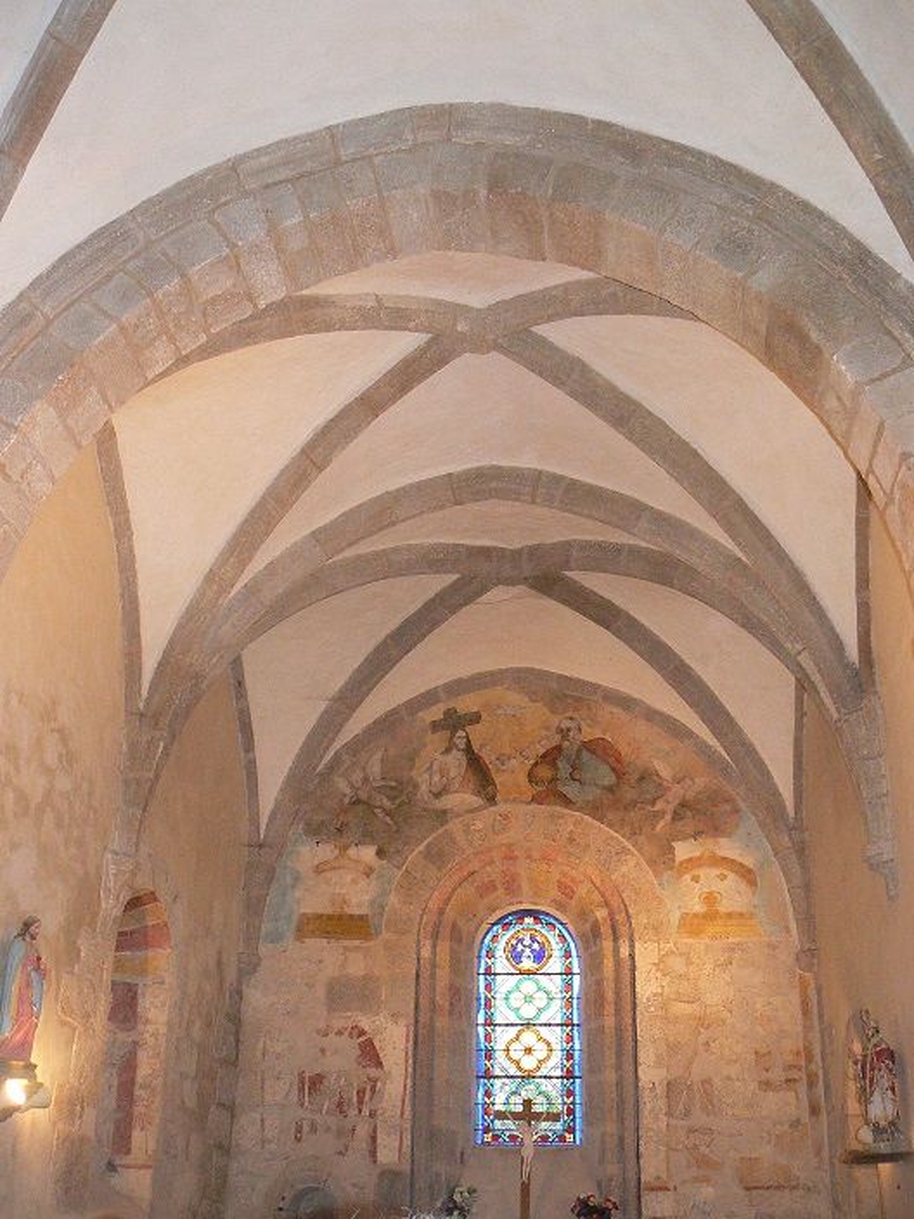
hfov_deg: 39.7
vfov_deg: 51.4
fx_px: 1267
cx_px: 457
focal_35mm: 36
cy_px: 610
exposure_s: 1/30
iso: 250
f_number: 2.8
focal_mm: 6
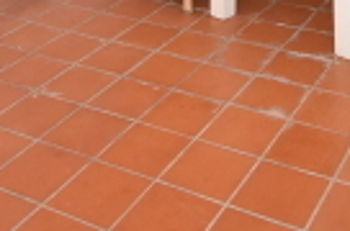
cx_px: 221
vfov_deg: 16.8
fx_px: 660
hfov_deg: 29.6
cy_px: -176
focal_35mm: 68
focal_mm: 12
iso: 1600
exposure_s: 1/60
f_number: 4
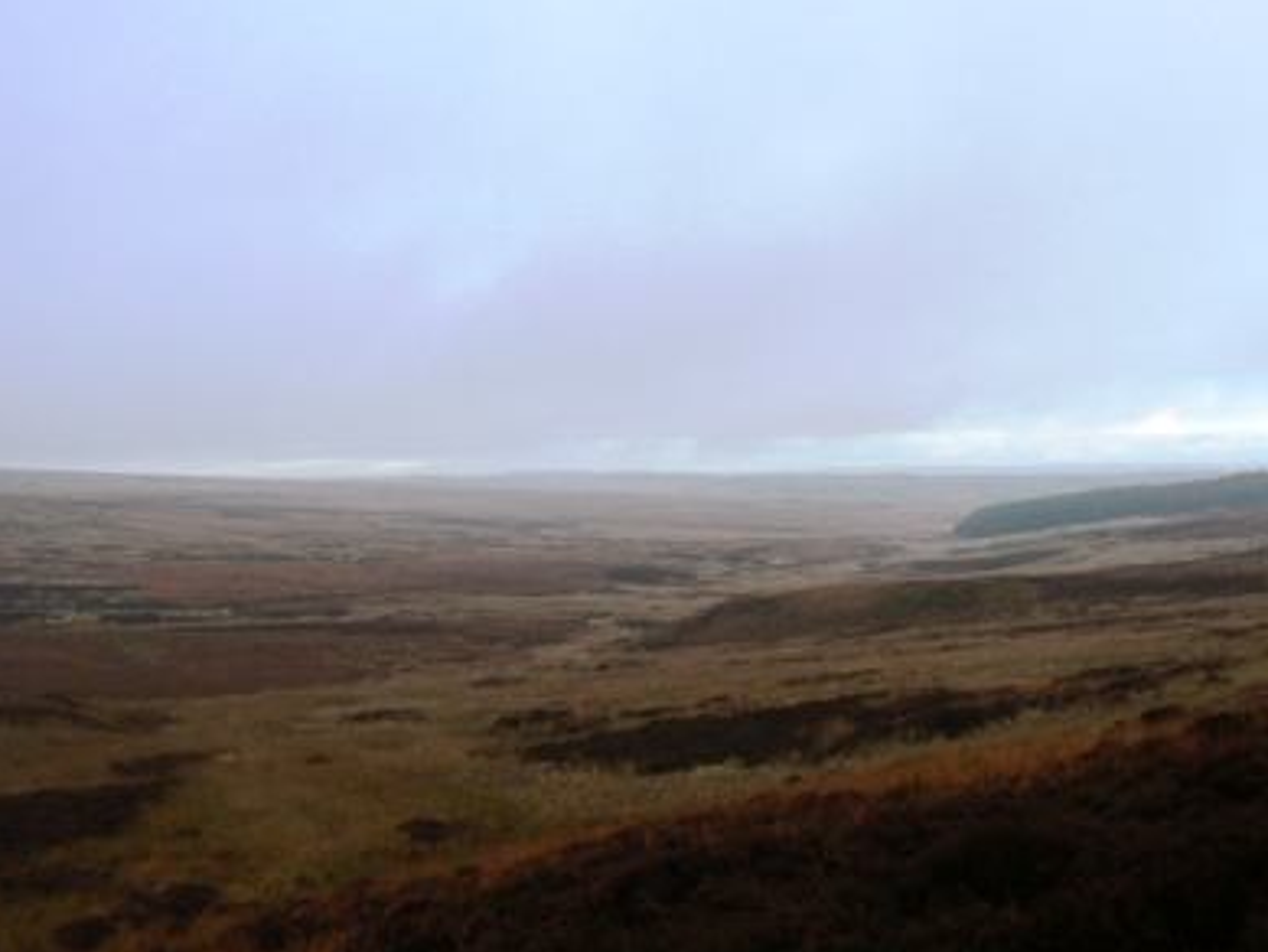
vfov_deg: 36.0
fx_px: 1466
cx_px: 671
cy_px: 518
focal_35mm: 40
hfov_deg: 46.8
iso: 80
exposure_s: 1/125
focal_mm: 6
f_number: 5.6
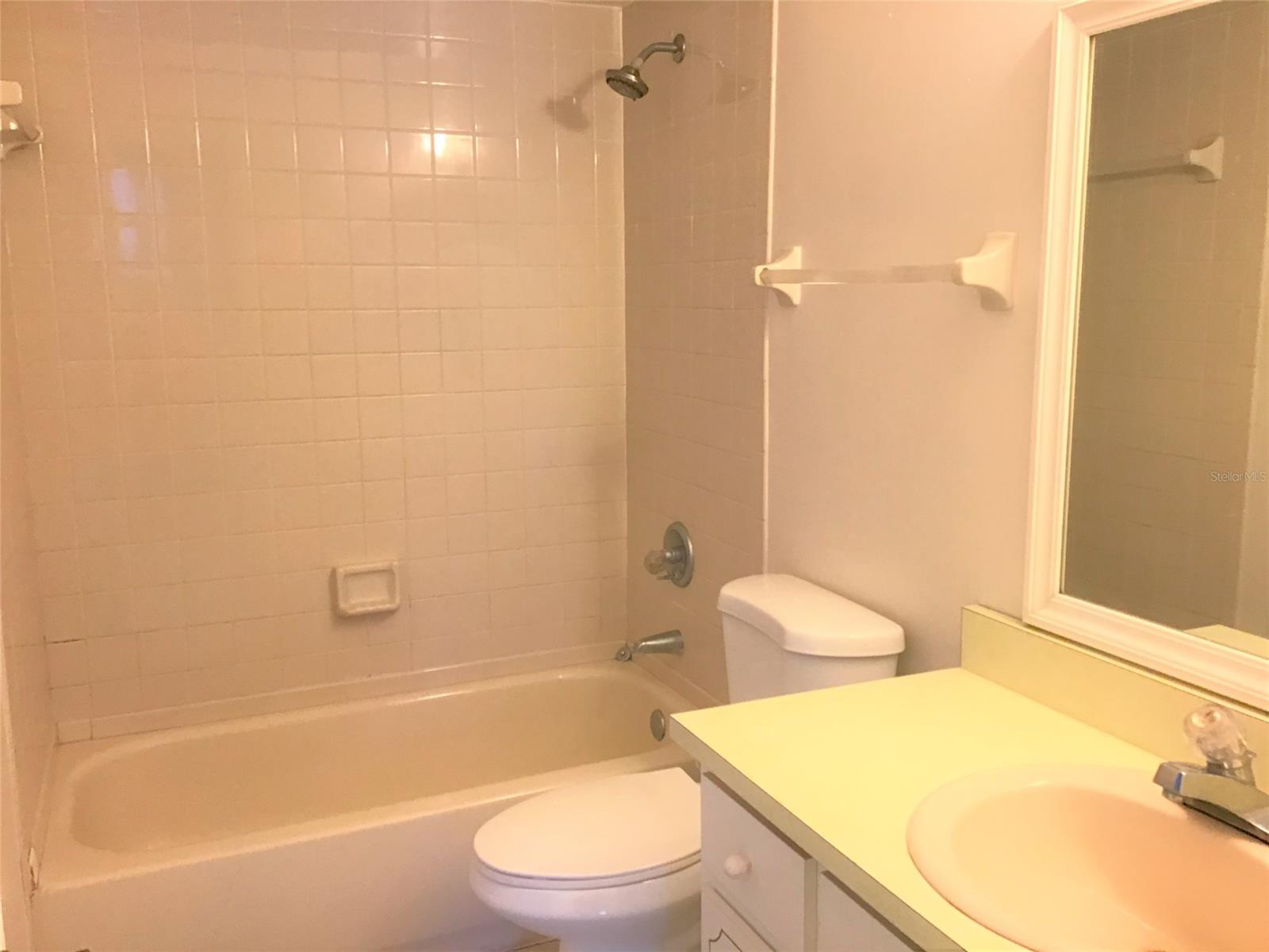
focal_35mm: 31
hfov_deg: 58.4
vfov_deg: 45.4
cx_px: 634
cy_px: 476
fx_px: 1136
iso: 64
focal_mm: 3.3
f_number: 2.4
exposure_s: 1/30
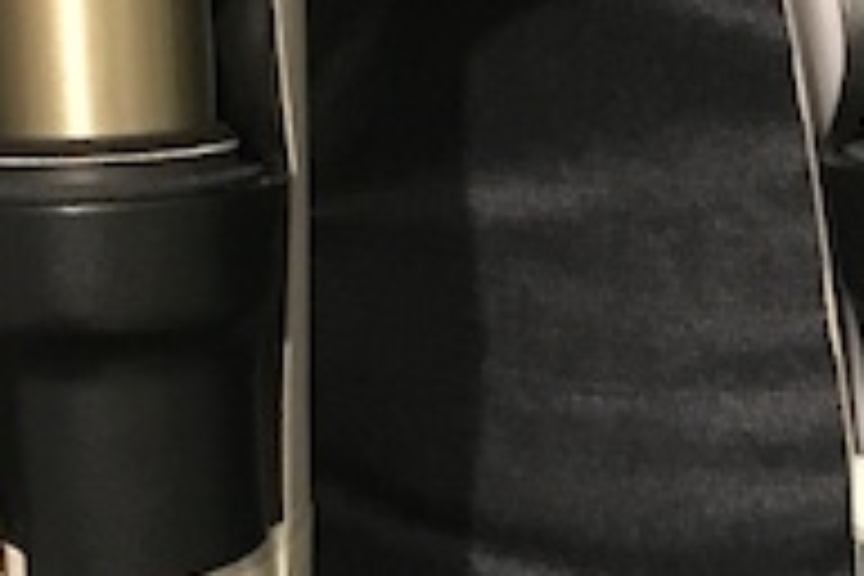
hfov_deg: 16.2
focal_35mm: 126
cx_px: 594
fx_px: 3024
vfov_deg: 10.9
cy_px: 405
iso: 640
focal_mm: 4.15
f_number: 2.2
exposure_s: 1/17
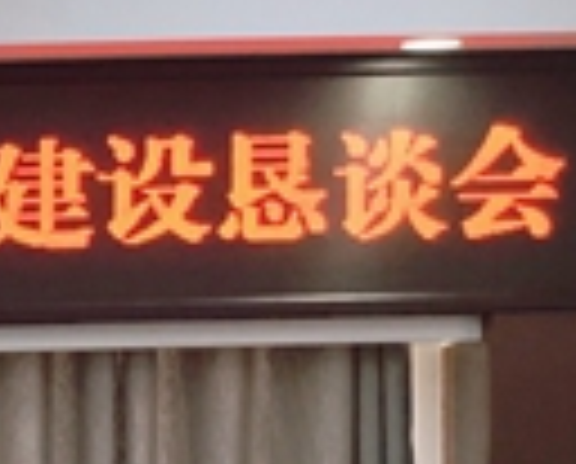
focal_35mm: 253
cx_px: -770
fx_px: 4323
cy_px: 811
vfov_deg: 6.0
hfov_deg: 7.2
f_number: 2.4
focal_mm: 6
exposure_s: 1/55
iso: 80
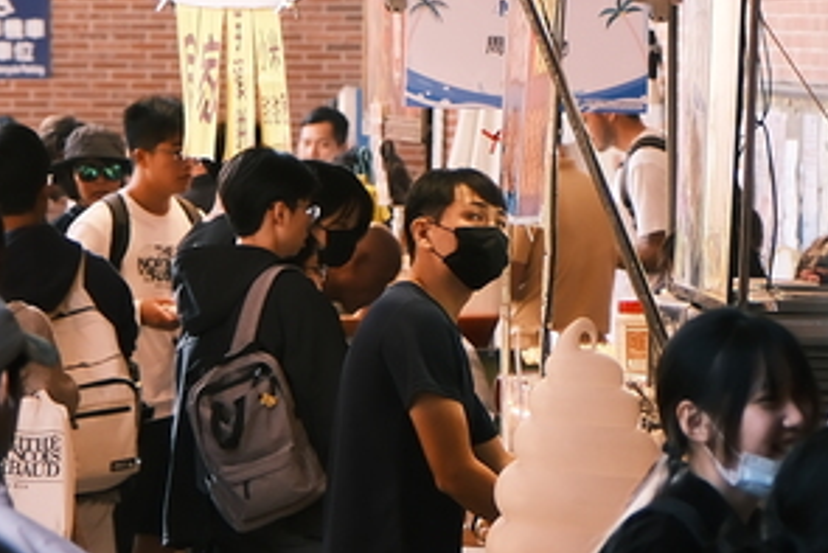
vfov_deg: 2.8
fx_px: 11229
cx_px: 587
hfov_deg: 4.2
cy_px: -20
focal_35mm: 488
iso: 320
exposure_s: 1/70
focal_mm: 80
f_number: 4
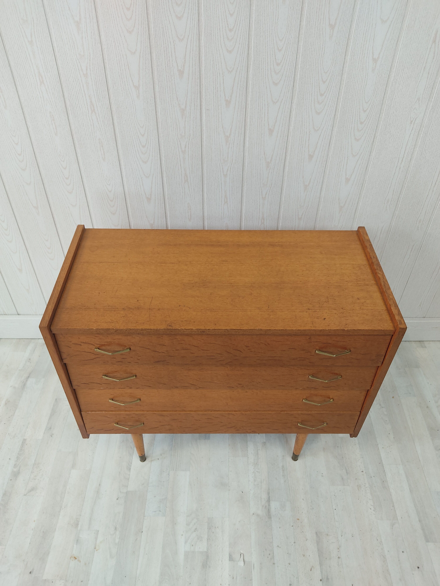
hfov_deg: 53.1
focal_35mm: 26
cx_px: 220
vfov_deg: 67.3
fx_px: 441
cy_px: 293
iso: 498
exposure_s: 1/33
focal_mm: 4.74
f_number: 1.79
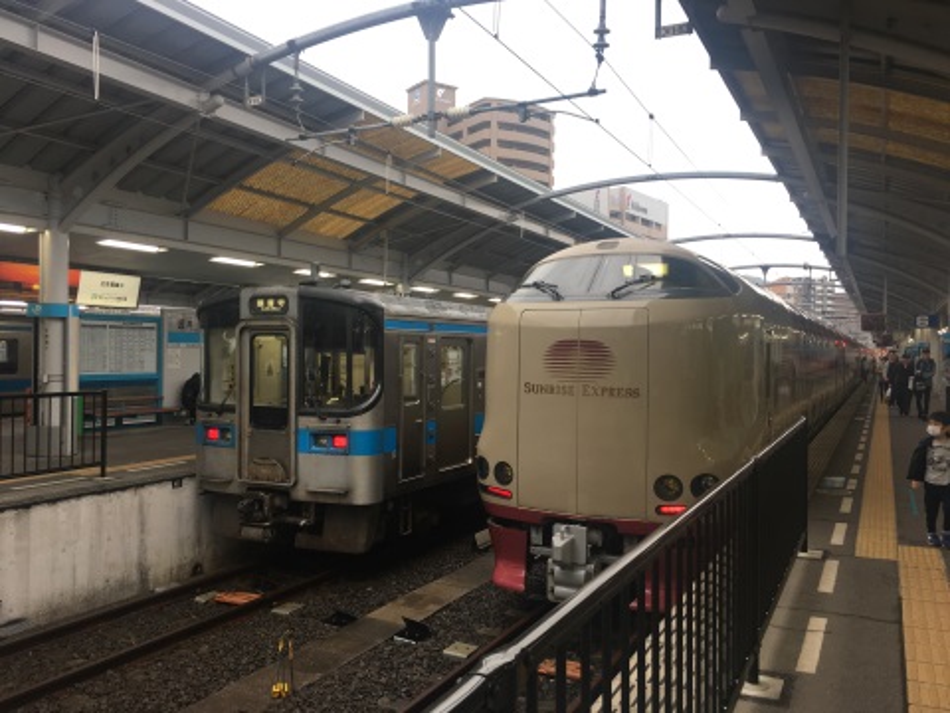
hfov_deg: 61.7
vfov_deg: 48.2
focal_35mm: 29
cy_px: 356
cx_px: 475
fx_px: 796
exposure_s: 1/60
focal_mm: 4.15
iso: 32
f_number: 2.2
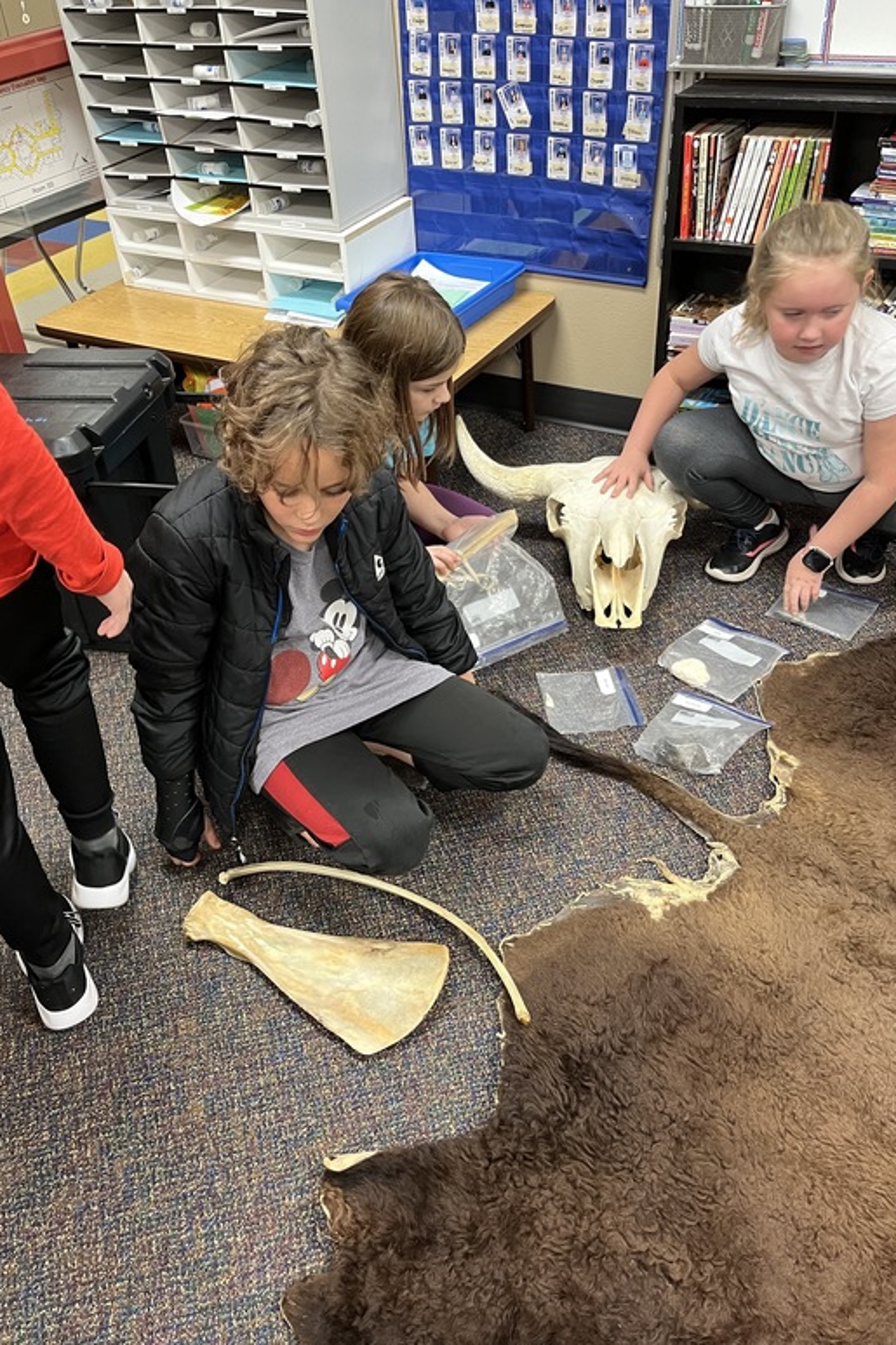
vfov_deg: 65.5
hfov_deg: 46.3
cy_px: 689
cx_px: 395
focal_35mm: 28
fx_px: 1046
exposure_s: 1/60
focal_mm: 5.1
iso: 200
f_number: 1.6
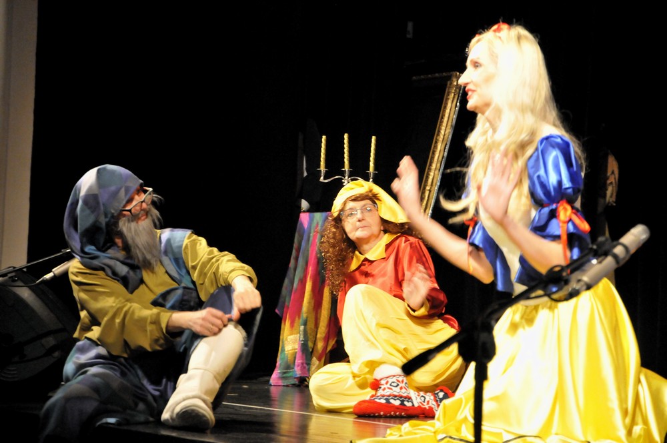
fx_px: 2359
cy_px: 222
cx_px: 334
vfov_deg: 10.7
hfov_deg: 16.1
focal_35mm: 128
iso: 3200
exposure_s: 1/30
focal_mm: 85
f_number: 5.6
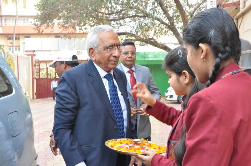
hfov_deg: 38.9
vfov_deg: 26.4
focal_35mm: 51
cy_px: 83
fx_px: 355
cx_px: 126
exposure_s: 1/125
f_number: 11
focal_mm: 34
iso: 1000
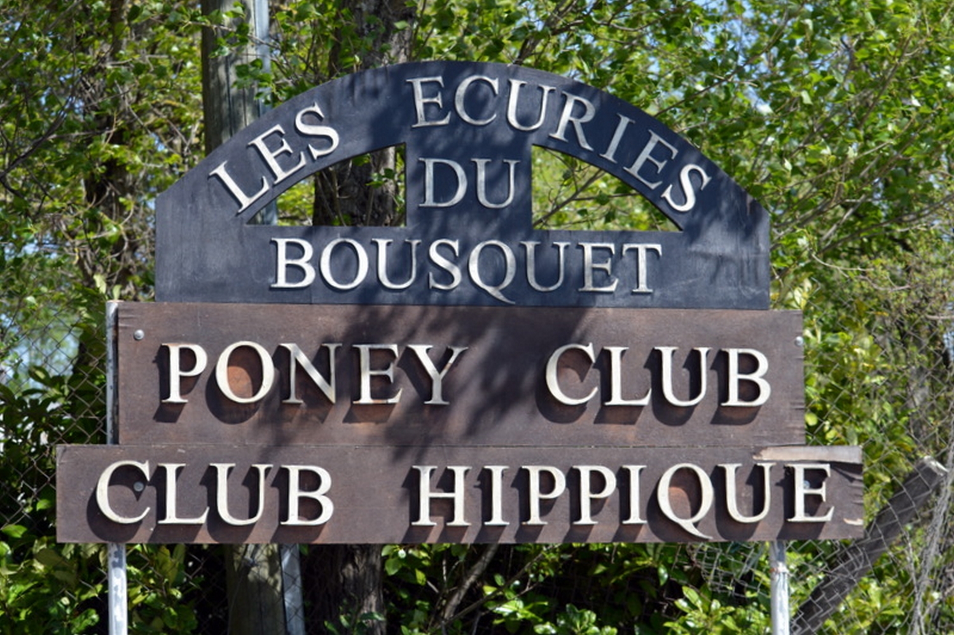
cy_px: 318
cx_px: 477
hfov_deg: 24.6
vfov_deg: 16.5
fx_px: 2185
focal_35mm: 82
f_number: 6.3
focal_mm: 55
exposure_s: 1/160
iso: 100
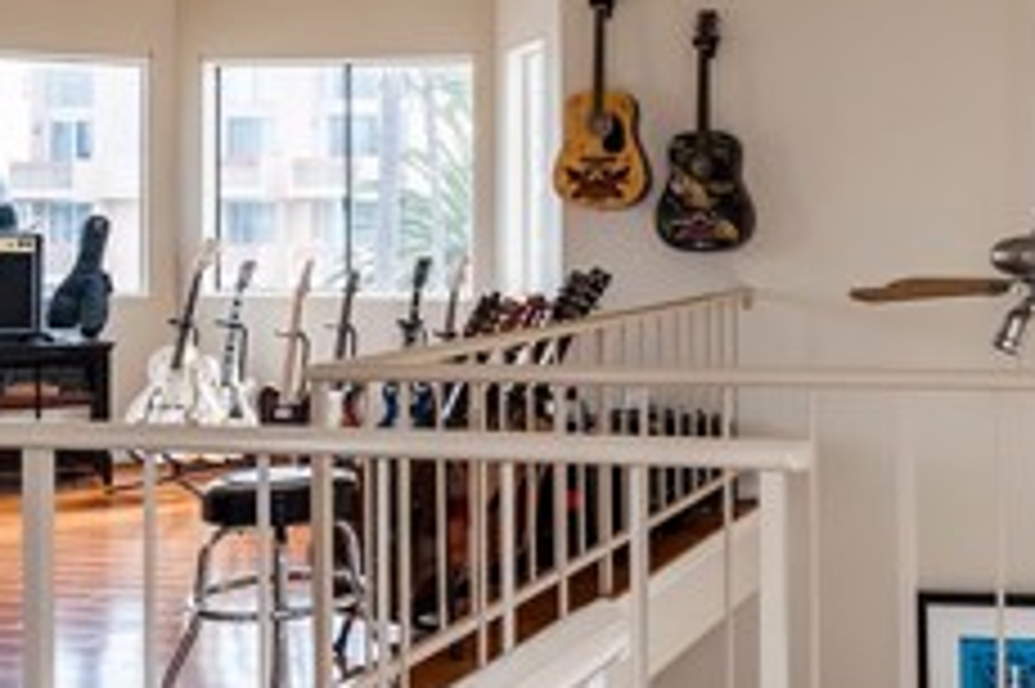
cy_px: 187
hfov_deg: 37.6
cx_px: 882
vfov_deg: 26.7
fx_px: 1436
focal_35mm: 50
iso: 200
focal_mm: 12
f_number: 9
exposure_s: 1/60
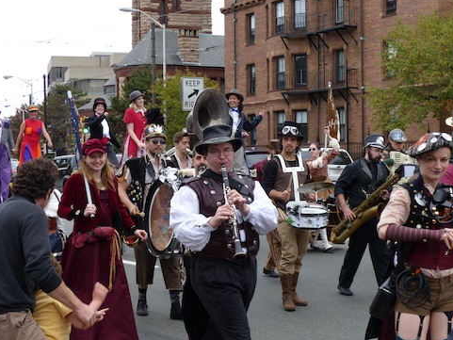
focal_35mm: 61
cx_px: 231
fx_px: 798
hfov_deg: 31.7
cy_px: 168
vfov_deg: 24.0
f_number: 4
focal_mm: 9.9
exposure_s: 1/200
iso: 100
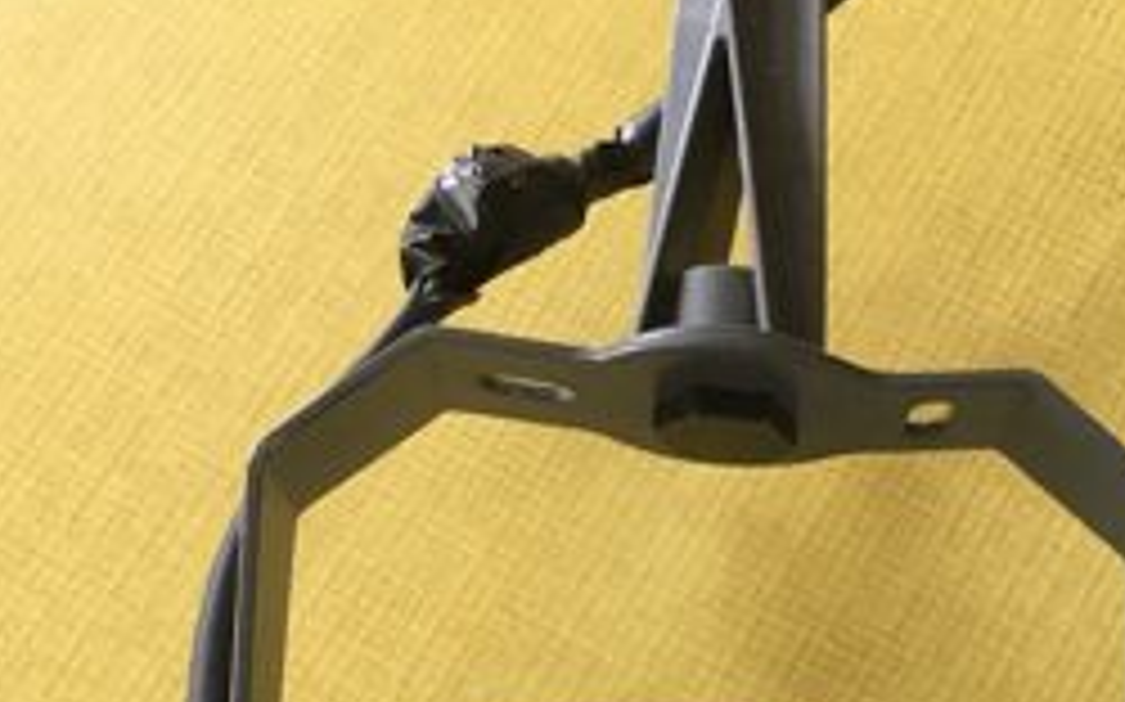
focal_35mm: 63
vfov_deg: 19.8
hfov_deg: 32.0
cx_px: 828
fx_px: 1931
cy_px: 752
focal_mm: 3.3
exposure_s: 1/33
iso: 200
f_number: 2.4
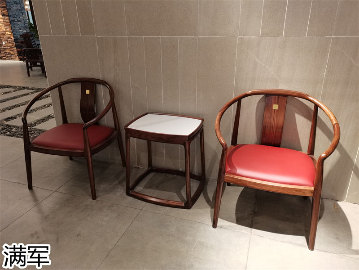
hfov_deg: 67.3
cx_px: 180
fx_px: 270
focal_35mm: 26
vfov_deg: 53.1
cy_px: 135
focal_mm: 5.58
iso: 250
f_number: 1.8
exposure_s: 1/33.3
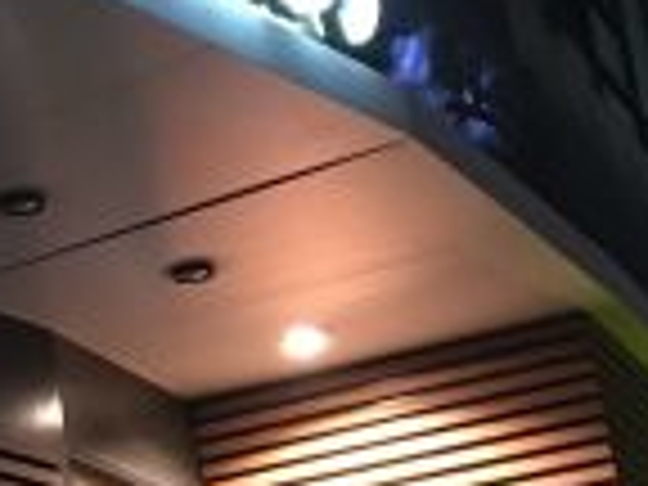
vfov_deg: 10.4
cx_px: -306
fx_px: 2639
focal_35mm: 141
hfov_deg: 13.3
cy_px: 479
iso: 125
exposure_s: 1/8
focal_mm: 4.15
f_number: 2.2
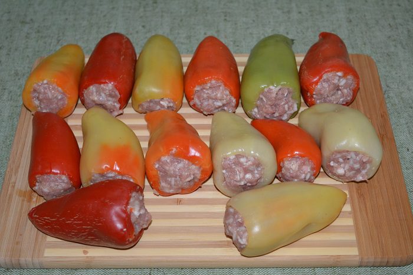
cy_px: 138
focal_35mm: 63
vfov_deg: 21.5
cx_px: 206
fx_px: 722
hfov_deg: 31.9
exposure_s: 1/60
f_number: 5
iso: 1000
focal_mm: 42
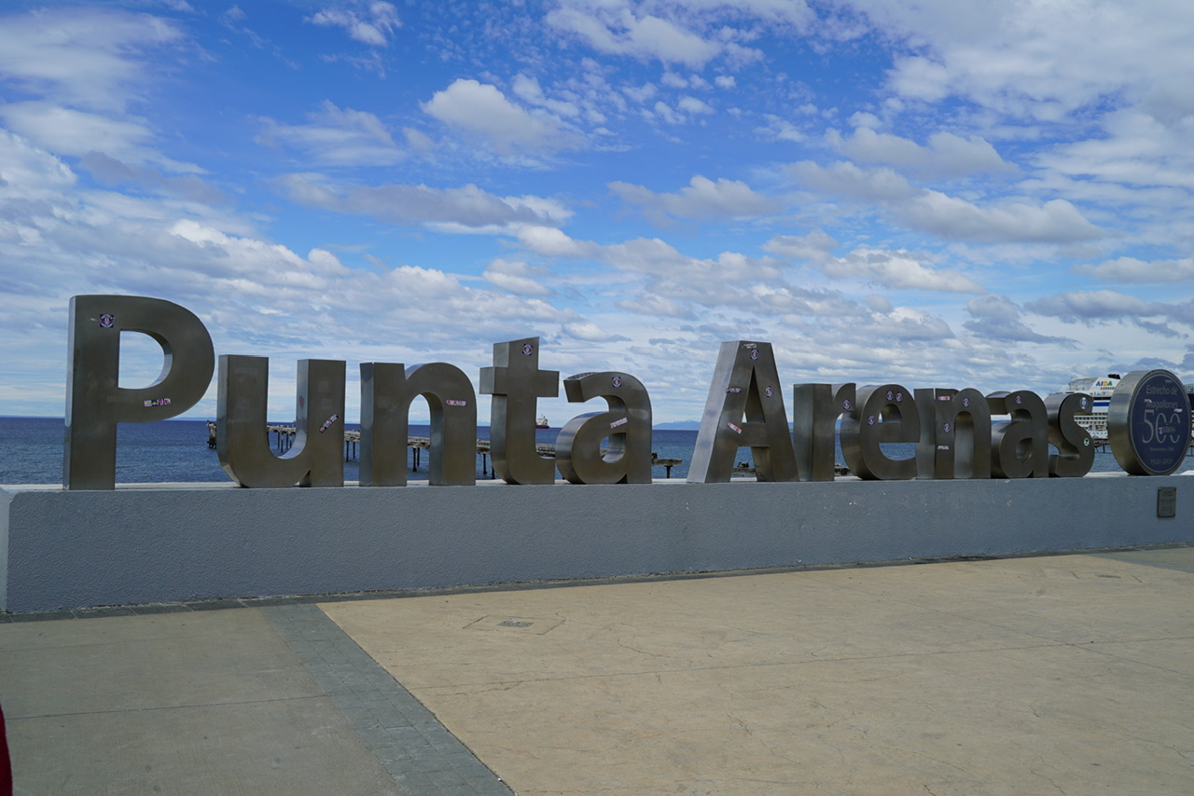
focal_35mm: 34
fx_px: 1128
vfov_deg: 38.9
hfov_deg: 55.8
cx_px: 597
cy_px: 398
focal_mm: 34
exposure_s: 1/160
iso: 100
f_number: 14
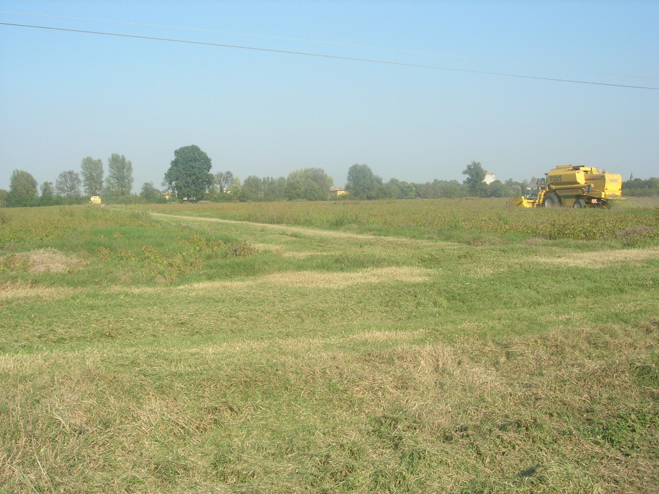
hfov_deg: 49.0
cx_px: 330
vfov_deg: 37.7
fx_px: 723
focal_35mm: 38
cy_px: 247
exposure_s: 1/346
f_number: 4.8
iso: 64
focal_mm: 7.8
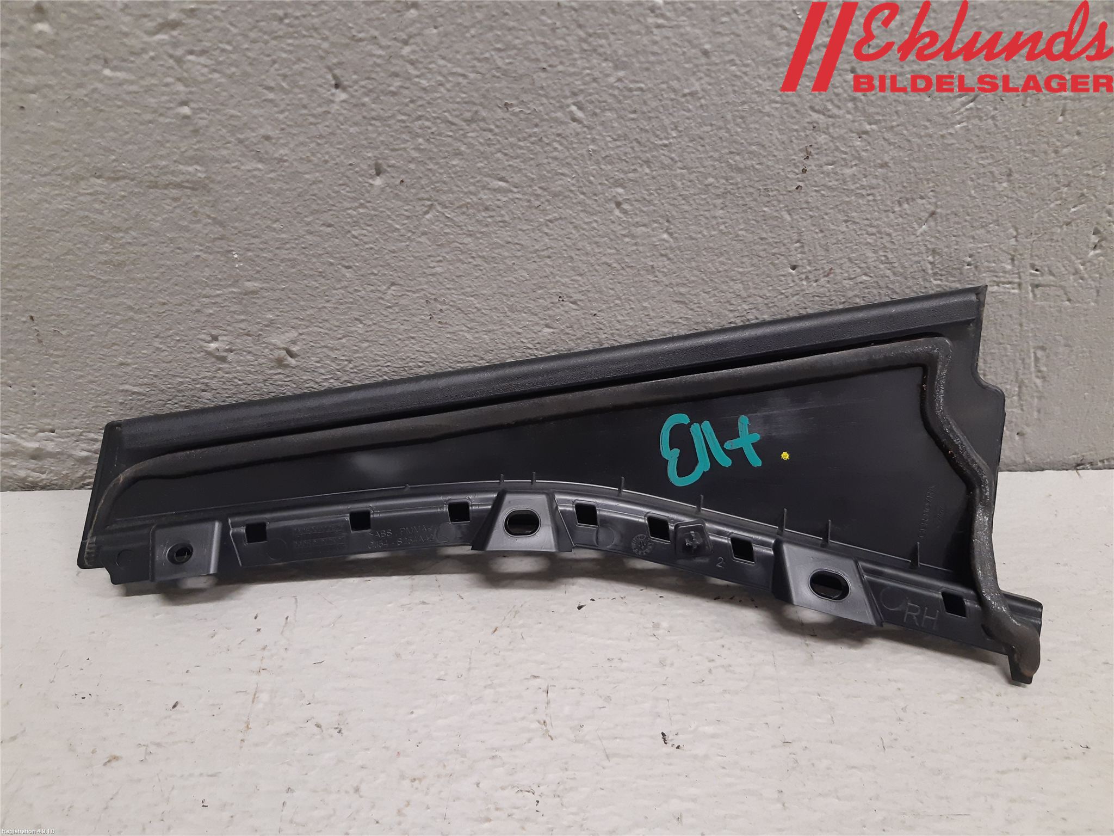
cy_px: 418
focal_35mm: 26
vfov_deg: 53.1
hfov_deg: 67.3
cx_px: 557
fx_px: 837
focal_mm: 3.93
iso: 200
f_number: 1.7
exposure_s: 1/50
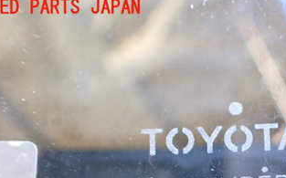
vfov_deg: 20.2
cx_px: 249
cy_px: 202
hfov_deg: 32.1
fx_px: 475
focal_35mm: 61
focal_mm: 5.4
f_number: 2.3
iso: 800
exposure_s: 1/80
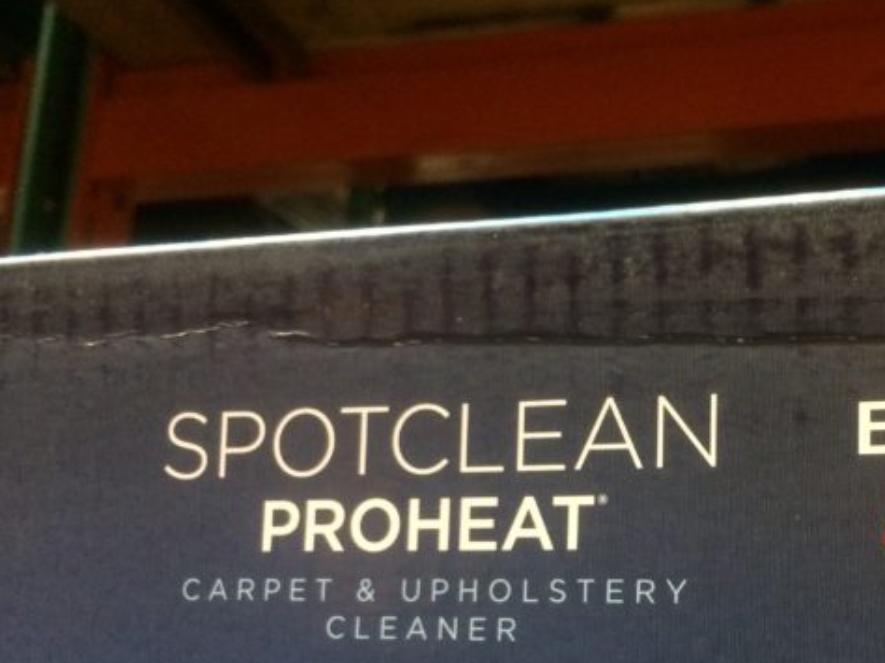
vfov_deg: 30.3
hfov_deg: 39.2
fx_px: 1201
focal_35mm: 47
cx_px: 683
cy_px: 497
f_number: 2.2
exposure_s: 1/30
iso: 250
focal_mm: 4.15
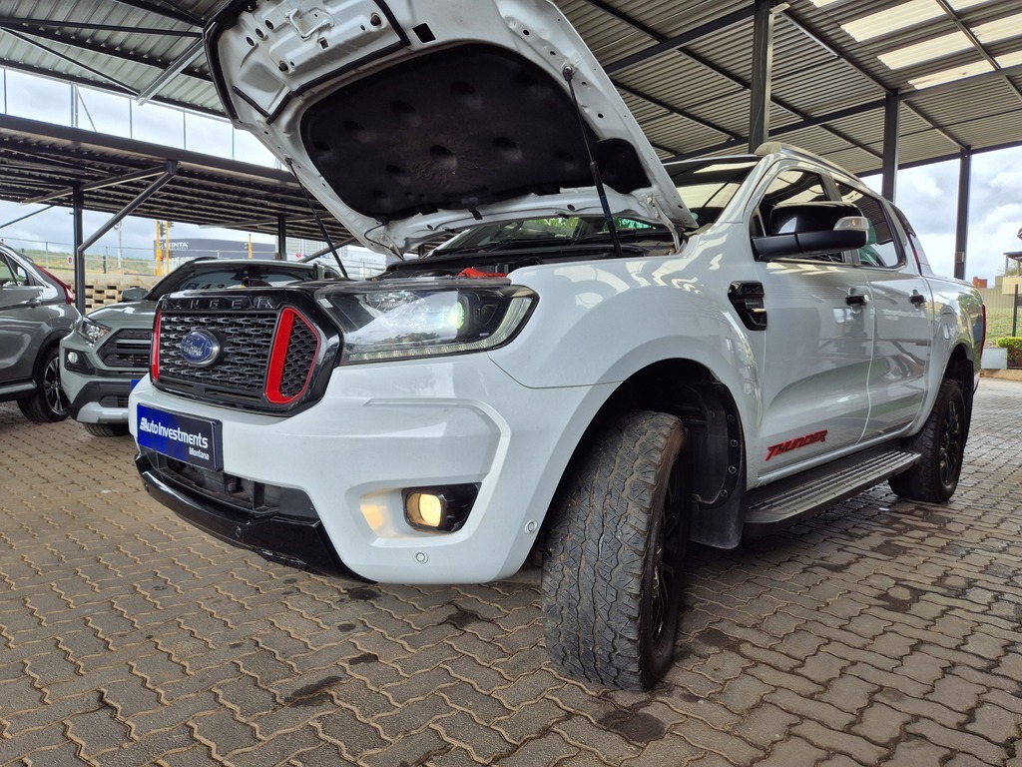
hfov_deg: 73.9
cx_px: 511
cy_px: 384
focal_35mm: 23
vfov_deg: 58.9
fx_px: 679
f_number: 1.8
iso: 40
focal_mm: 5.4
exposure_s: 1/507
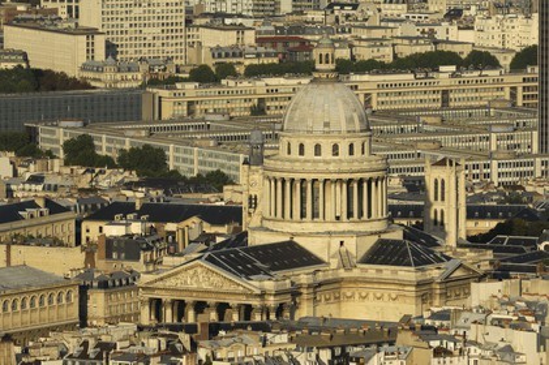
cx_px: 274
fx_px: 6857
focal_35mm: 450
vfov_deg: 3.1
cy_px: 182
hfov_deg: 4.6
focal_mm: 300
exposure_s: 1/640
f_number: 7.1
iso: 100
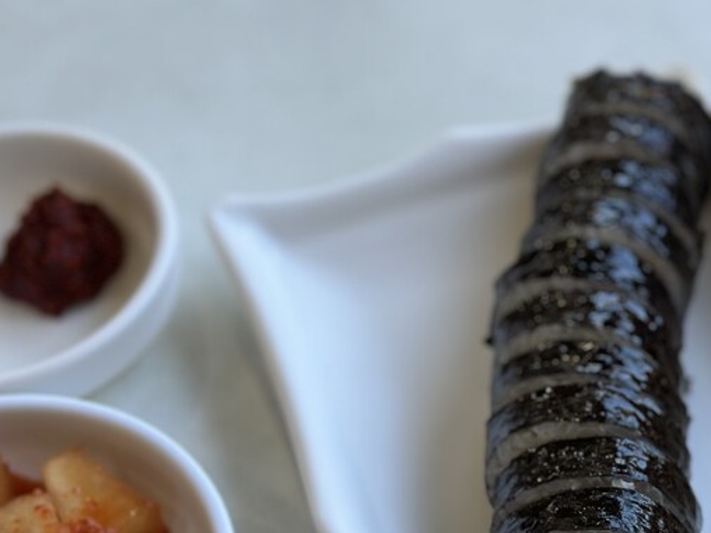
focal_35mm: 85
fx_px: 1746
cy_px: 468
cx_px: 564
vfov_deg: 17.1
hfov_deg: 22.7
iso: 80
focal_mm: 6.86
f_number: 1.78
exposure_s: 1/120
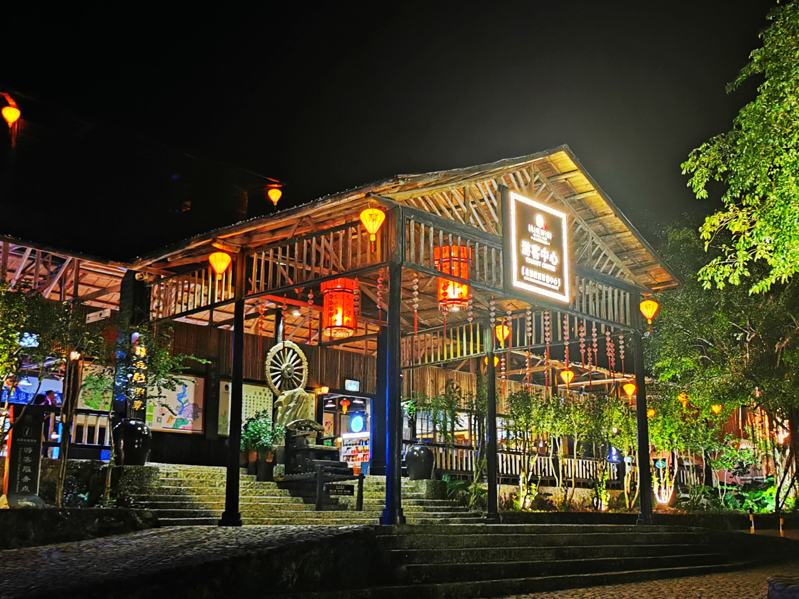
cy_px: 300
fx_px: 993
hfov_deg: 43.9
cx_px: 400
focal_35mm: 43
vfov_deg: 33.6
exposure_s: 5
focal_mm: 5.58
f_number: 1.8
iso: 320
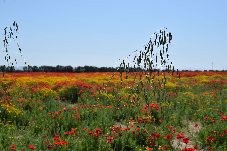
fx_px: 274
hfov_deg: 45.0
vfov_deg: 30.8
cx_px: 114
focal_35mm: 44
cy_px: 76
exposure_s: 1/500
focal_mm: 29
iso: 100
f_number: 8
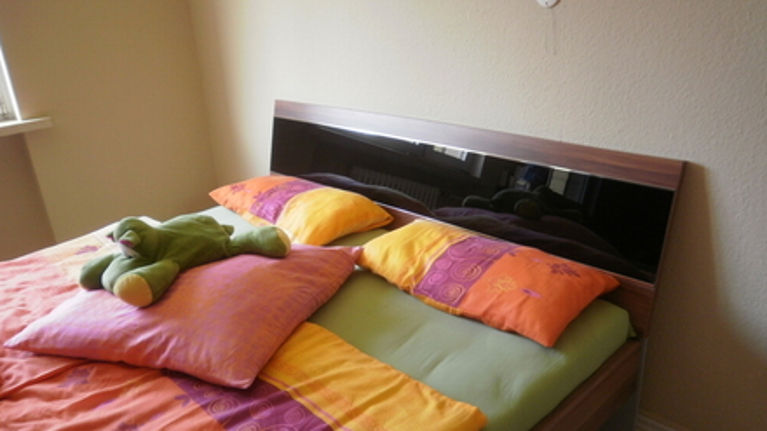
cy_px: 239
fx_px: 590
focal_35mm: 29
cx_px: 384
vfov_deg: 40.1
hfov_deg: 66.1
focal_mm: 4.65
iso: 125
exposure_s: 1/25
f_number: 2.6
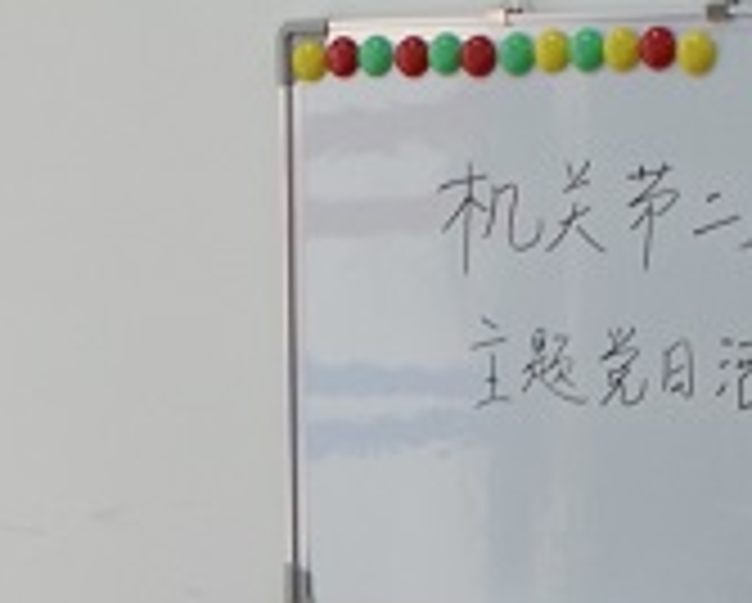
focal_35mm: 202
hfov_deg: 9.5
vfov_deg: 7.6
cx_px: 176
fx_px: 4501
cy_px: 727
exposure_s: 1/20
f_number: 5
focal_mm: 30
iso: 400
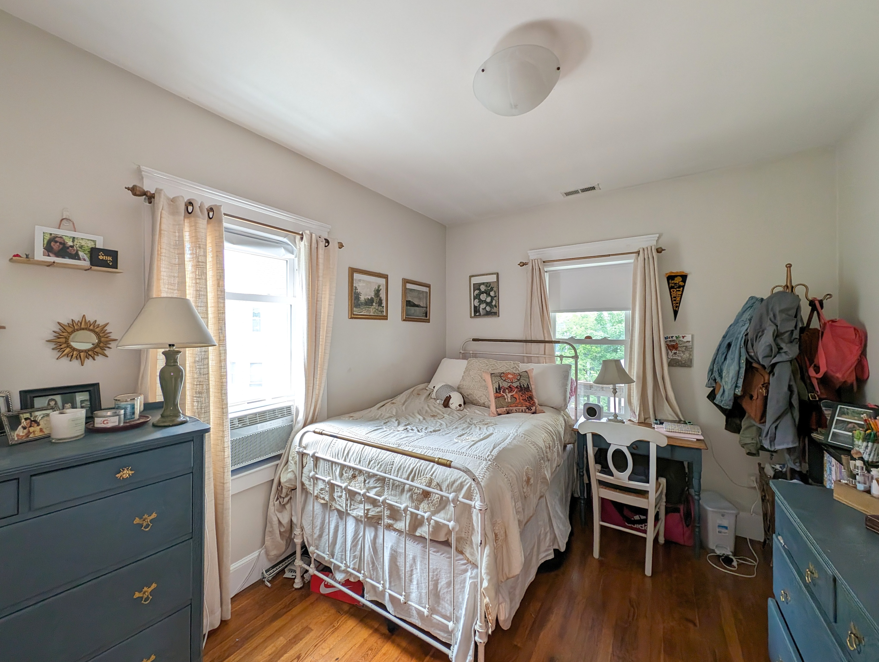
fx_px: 305
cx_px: 440
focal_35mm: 12
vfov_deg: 94.6
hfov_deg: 110.5
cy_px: 331
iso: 139
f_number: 1.95
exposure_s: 1/60
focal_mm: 2.23
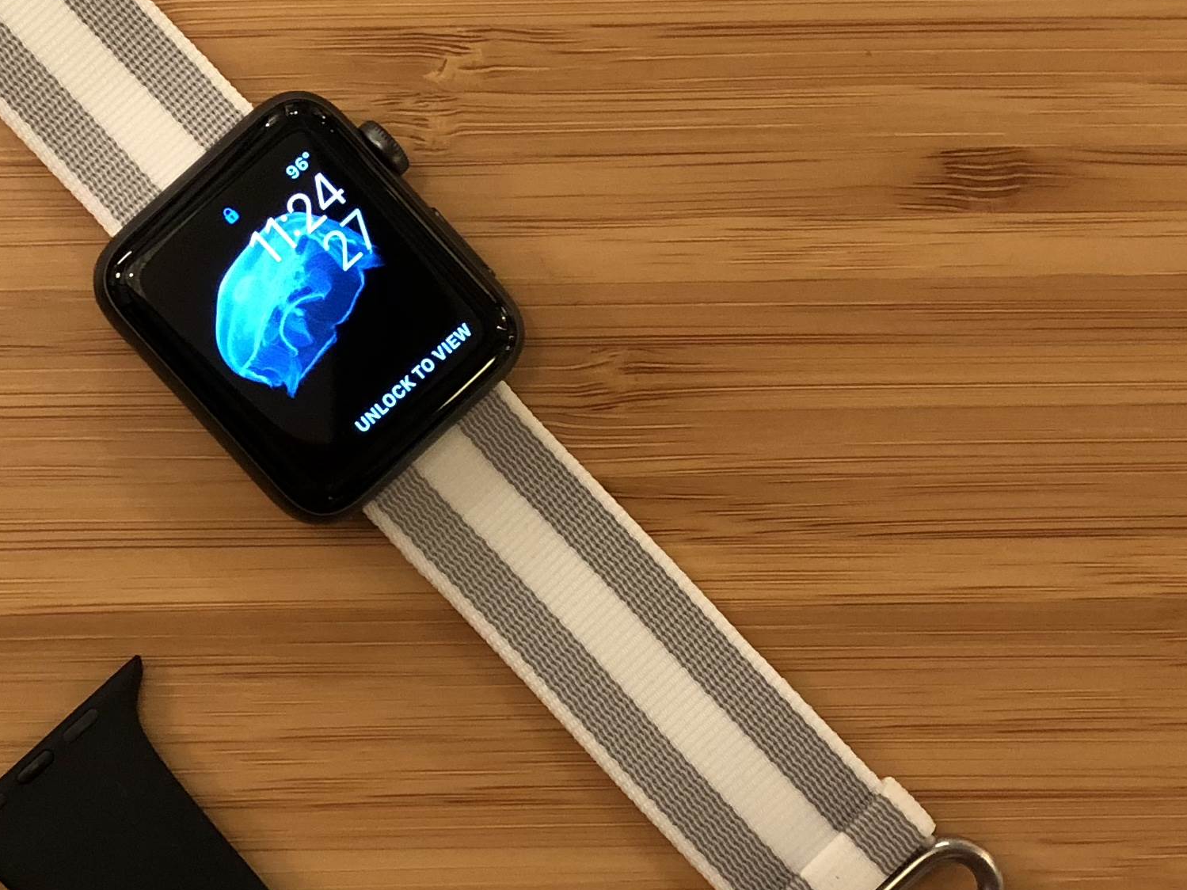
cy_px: 337
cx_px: 197
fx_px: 2674
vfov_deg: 18.9
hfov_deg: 24.5
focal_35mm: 78
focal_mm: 3.99
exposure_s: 1/13
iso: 100
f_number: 1.8
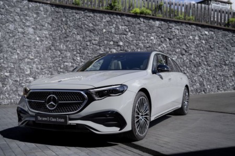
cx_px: 118
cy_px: 78
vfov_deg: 33.4
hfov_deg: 48.5
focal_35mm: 40
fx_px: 261
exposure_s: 1/2000
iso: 100
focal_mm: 40
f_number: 2.5
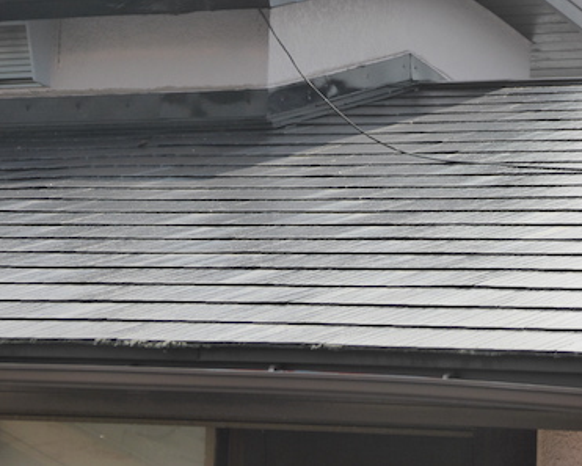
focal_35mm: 201
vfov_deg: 7.7
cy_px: 234
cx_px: 276
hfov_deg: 9.6
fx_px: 3463
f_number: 5.6
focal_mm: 30.9
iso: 200
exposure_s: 1/500
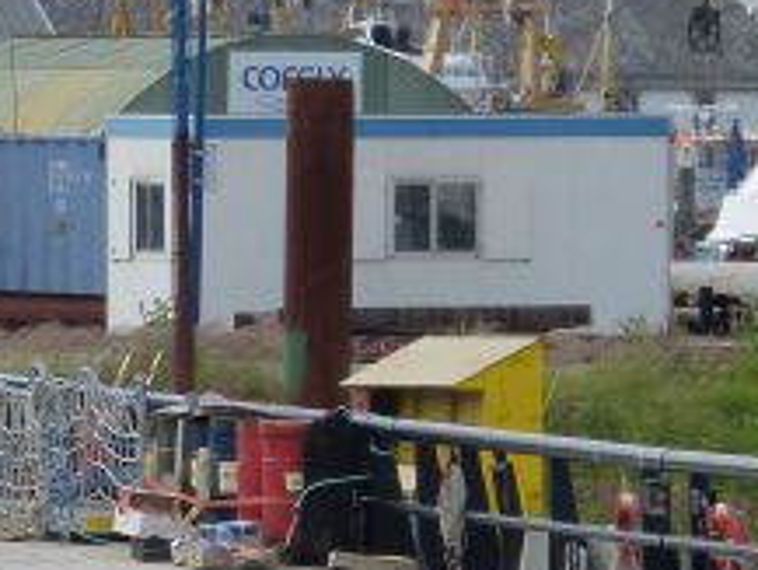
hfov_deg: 2.8
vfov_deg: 2.1
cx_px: -192
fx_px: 15512
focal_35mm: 708
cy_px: 49
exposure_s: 1/640
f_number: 4
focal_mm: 34.6
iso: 160
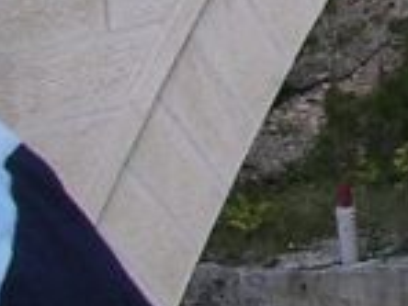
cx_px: 1166
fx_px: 3100
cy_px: -521
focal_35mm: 263
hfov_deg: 6.9
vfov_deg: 5.4
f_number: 5.6
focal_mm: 5.8
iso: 100
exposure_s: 1/258
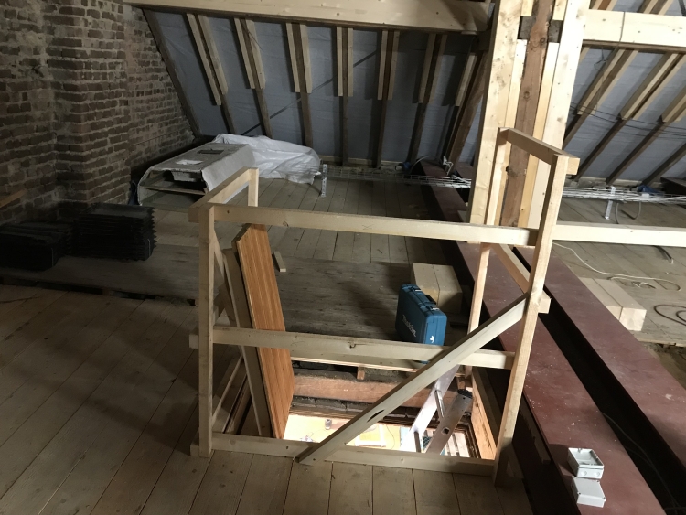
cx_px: 343
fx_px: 555
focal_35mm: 28
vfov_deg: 49.8
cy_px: 258
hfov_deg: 63.4
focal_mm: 3.99
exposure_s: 1/8
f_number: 1.8
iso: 100
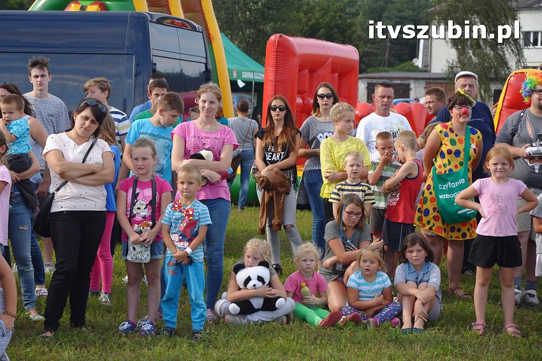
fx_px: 1579
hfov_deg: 19.5
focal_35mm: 105
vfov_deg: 13.0
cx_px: 271
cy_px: 180
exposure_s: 1/640
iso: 400
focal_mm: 70
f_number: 6.3
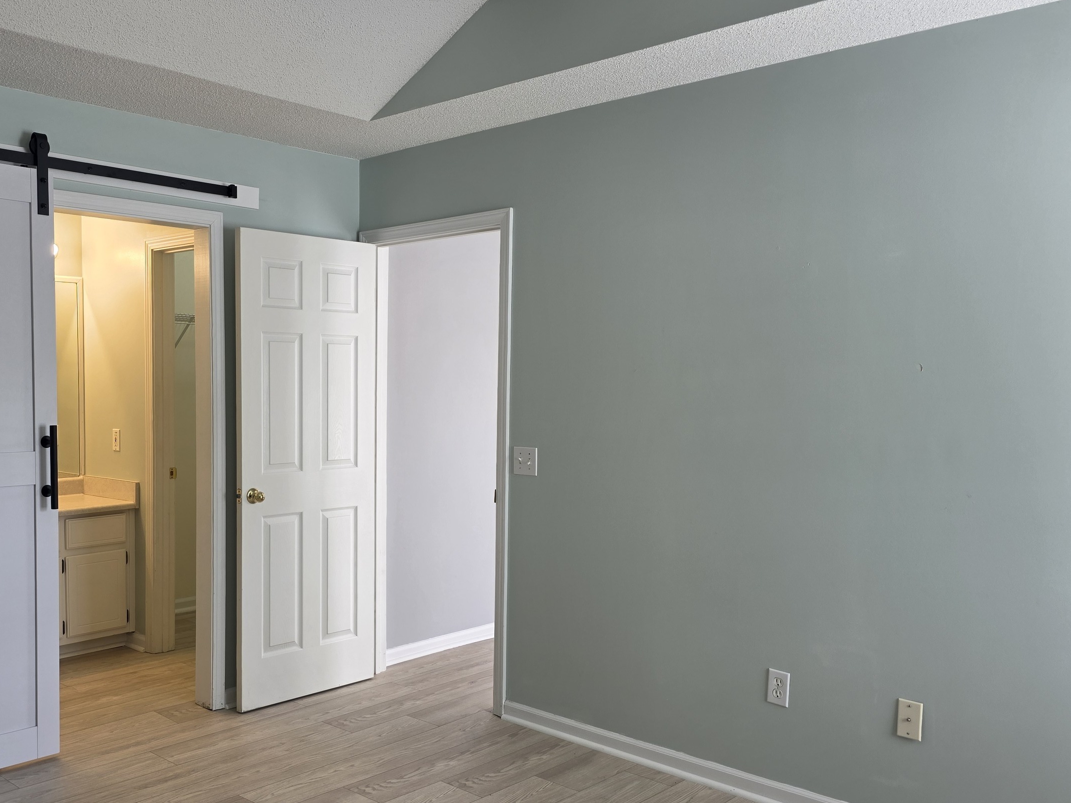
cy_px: 451
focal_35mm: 33
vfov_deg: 42.9
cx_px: 362
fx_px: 1021
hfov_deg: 54.3
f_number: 1.7
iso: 64
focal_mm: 6.3
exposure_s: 1/120
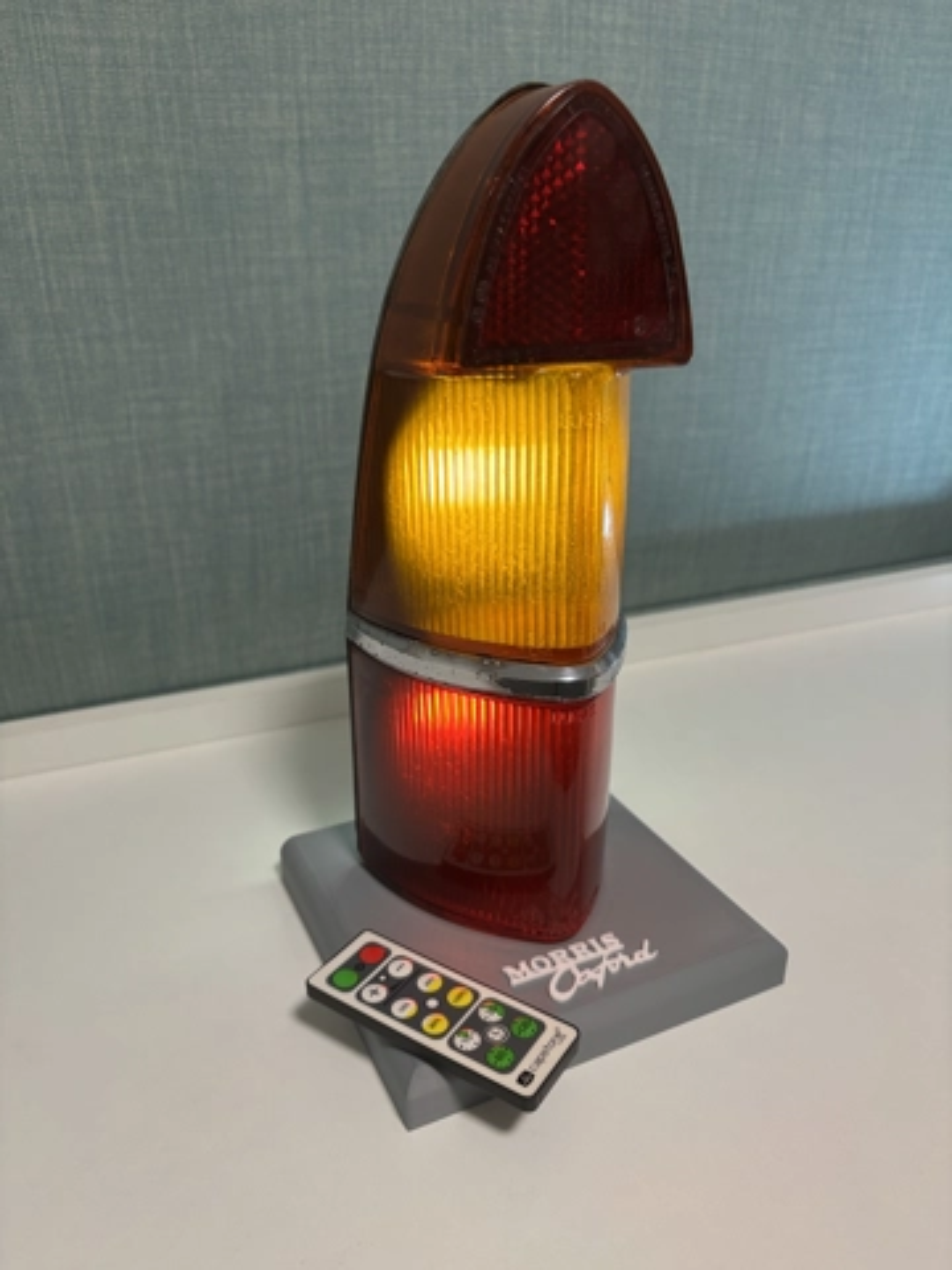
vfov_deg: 67.3
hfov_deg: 53.1
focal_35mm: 26
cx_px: 476
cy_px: 635
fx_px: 953
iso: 160
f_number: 1.6
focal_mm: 5.96
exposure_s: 1/48
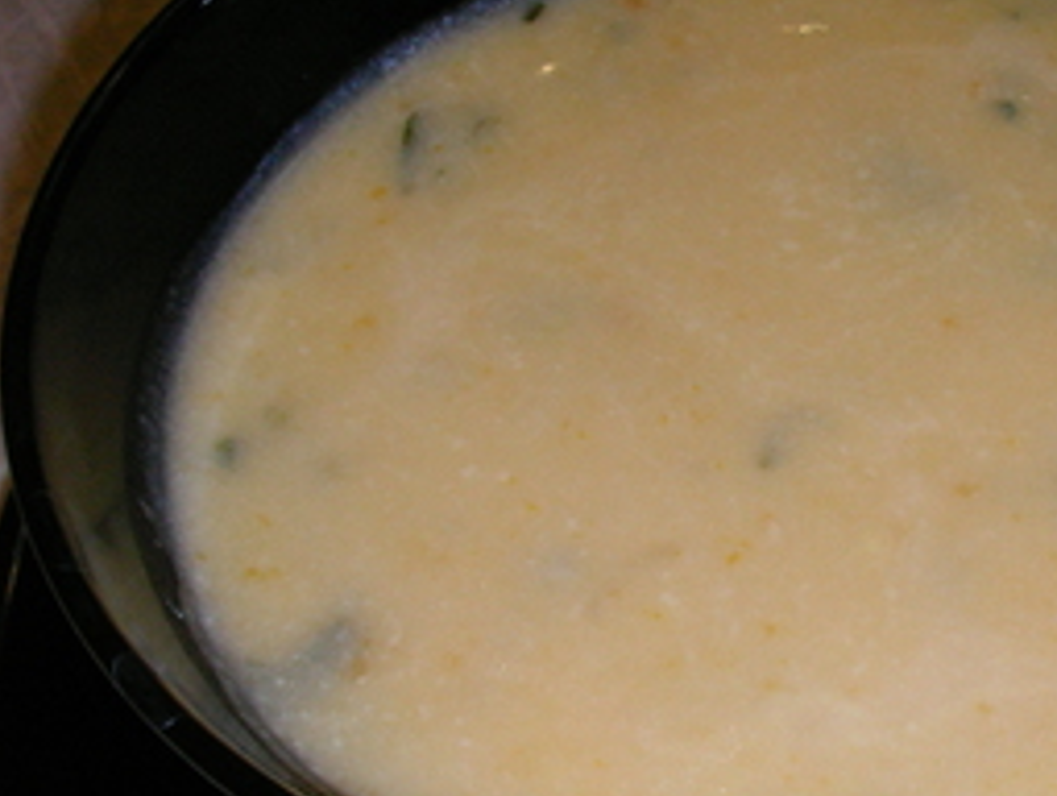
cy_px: 448
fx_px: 2049
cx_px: 904
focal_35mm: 67
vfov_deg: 22.0
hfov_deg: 28.1
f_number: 5.6
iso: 100
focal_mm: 6.3
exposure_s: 1/40
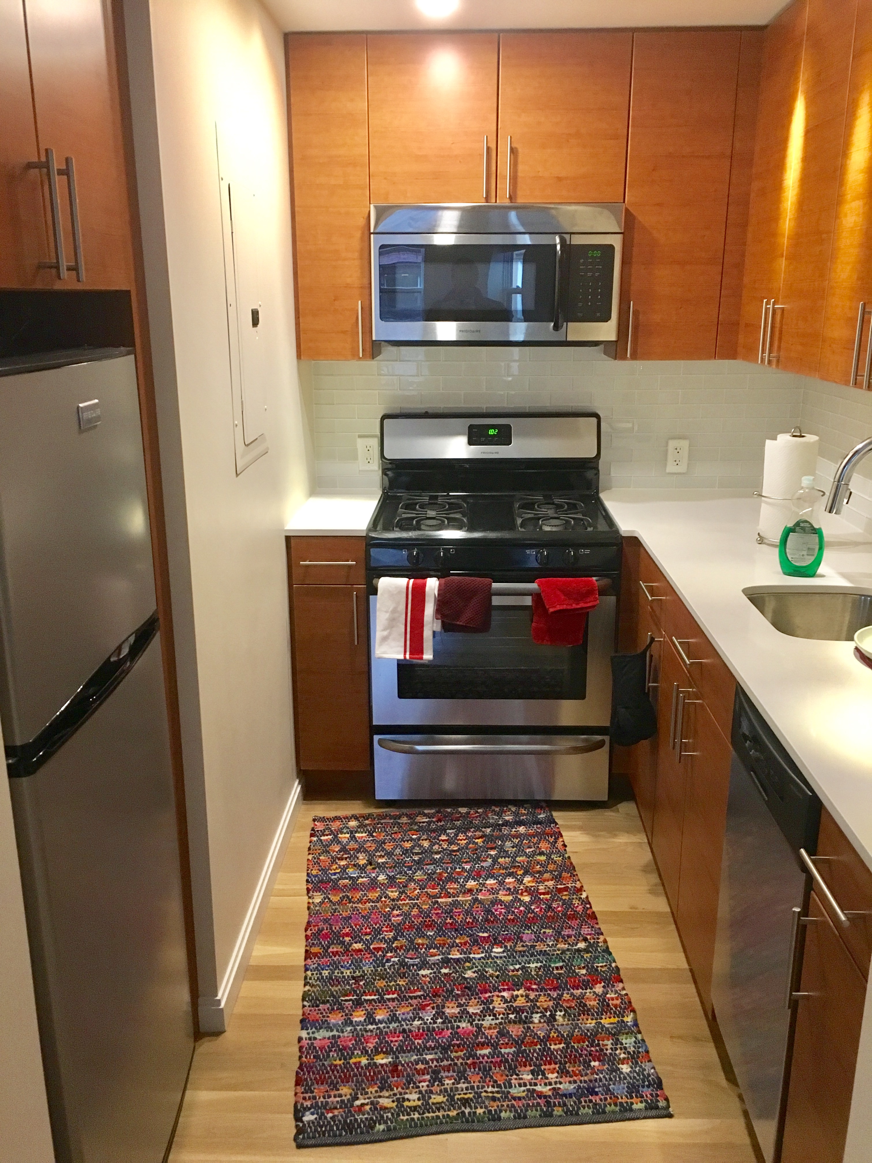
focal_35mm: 29
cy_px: 582
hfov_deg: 48.2
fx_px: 974
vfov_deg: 61.7
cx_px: 436
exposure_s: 1/30
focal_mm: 4.15
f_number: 2.2
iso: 160
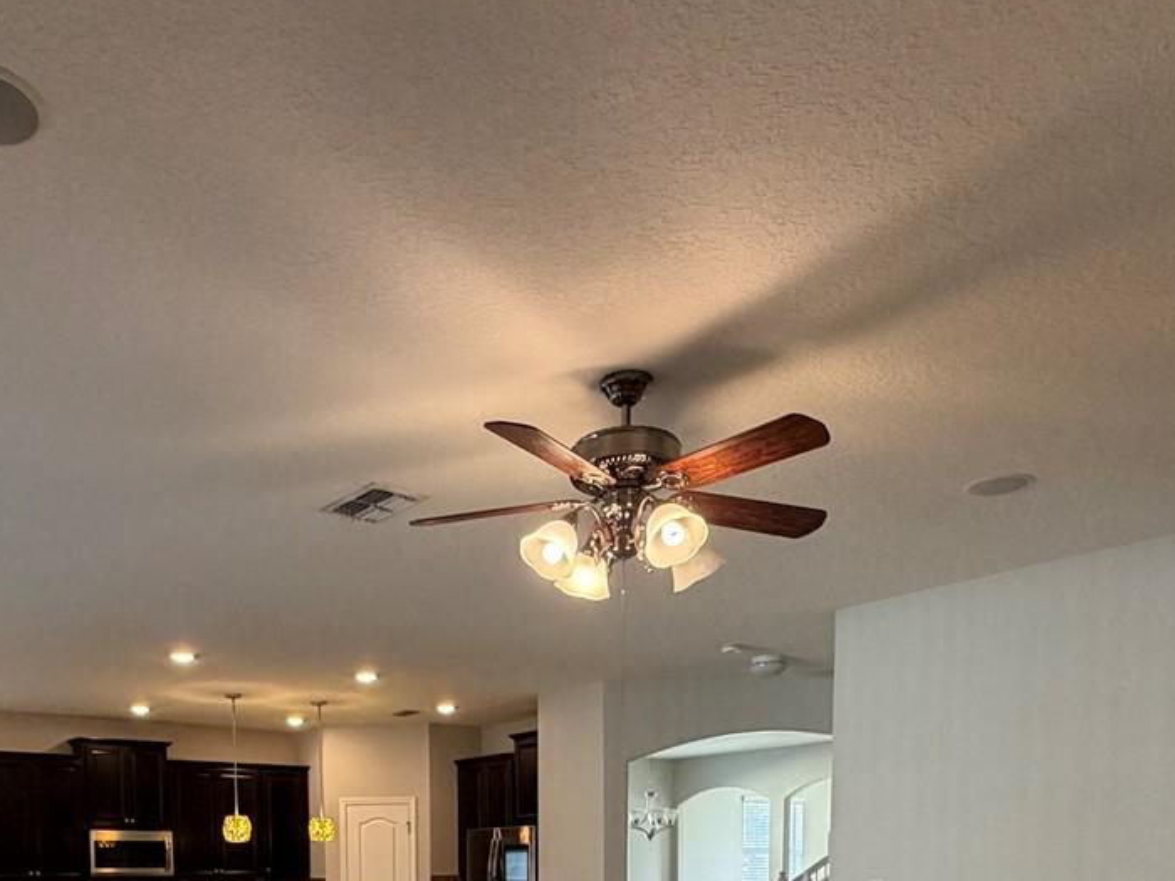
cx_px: 446
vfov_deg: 37.3
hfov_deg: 56.2
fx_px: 1086
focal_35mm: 32
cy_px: 962
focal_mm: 2.22
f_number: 2.2
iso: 160
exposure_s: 1/60
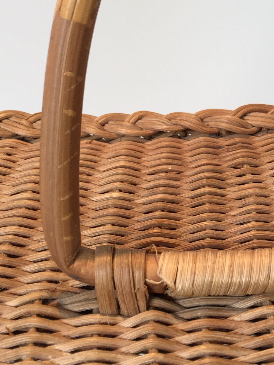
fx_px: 633
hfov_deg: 23.6
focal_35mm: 60
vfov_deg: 30.8
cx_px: 262
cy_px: 41
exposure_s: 1/50
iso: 40
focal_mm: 4.15
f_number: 2.2
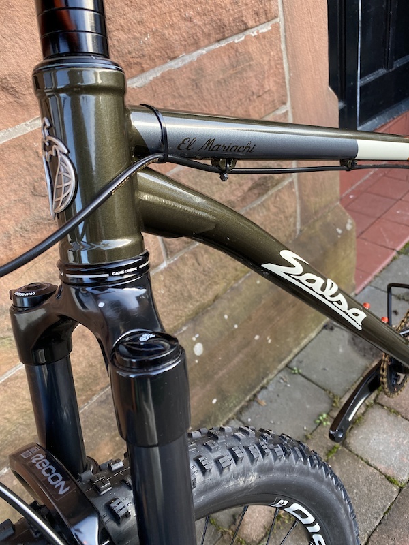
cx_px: 204
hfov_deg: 53.1
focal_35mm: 26
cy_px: 272
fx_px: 410
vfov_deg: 67.3
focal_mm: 4.25
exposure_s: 1/121
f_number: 1.8
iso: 100
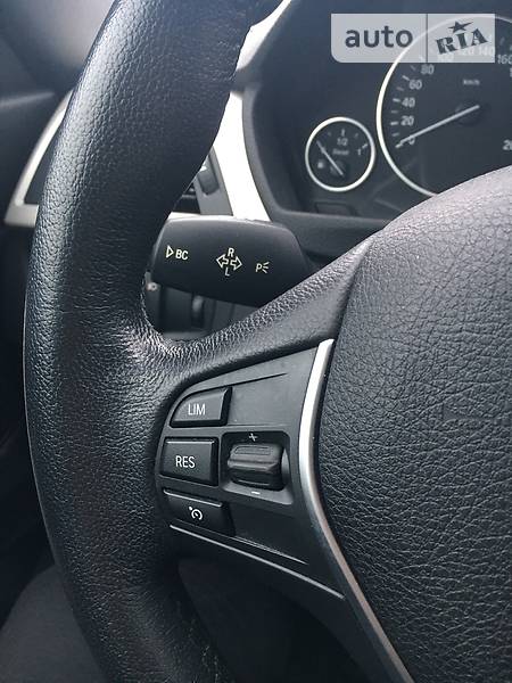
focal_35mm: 29
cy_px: 342
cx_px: 256
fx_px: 572
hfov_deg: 48.2
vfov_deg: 61.7
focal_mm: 4.2
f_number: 2.2
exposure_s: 1/33
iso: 125
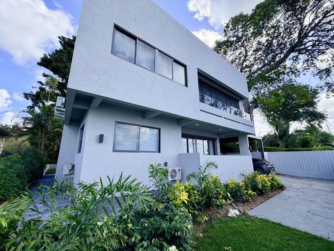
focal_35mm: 14
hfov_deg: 102.1
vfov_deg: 85.7
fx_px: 135
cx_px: 167
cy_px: 126
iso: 40
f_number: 2.2
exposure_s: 1/531
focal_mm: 2.22
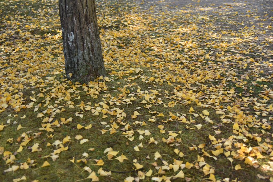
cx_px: 136
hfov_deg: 33.4
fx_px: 455
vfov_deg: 22.6
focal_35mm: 60
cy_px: 91
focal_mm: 60
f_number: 4.8
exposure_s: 1/160
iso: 400
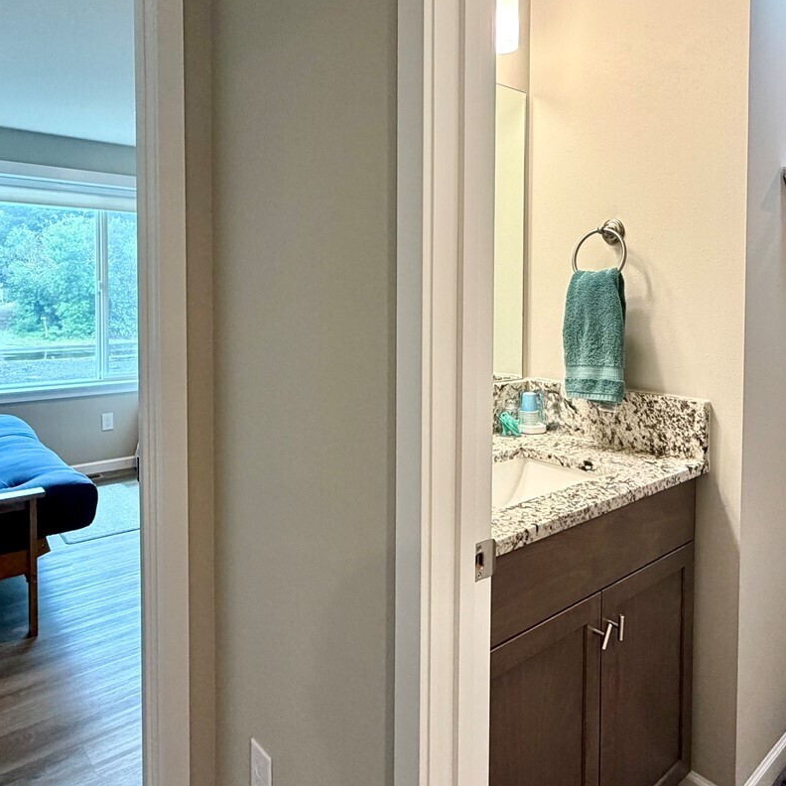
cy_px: 314
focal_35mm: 25
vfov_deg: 62.4
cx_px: 423
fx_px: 642
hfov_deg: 62.8
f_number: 2.2
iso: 250
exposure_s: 1/120
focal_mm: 2.22
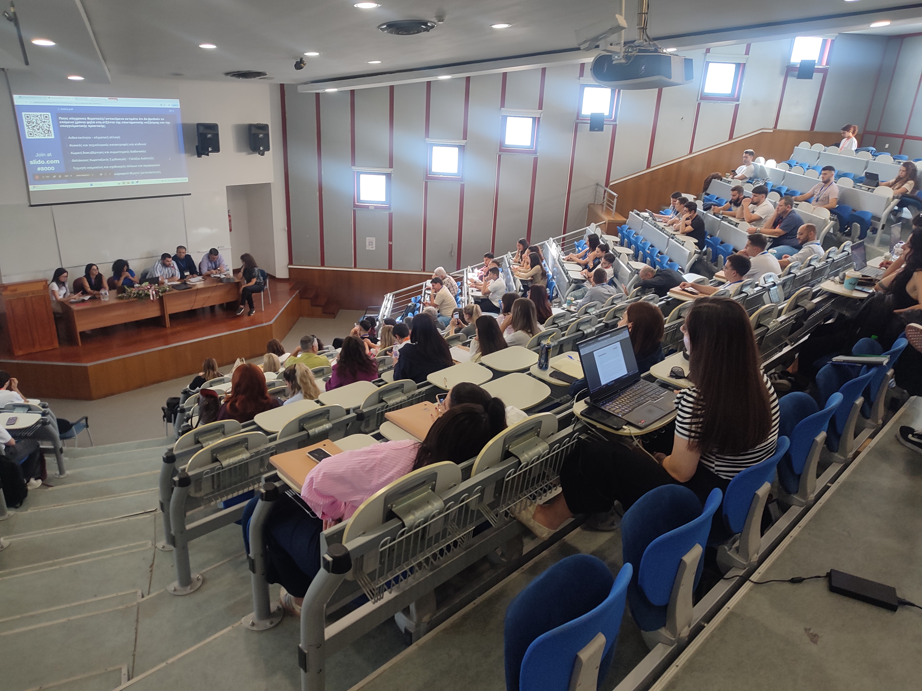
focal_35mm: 24
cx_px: 461
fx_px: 639
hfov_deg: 71.6
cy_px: 346
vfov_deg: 56.8
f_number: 1.89
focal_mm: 5.89
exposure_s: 1/33
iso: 209
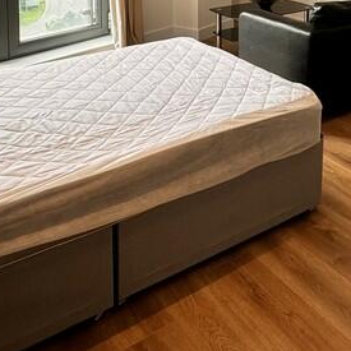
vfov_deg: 31.7
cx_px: 311
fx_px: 528
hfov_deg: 34.8
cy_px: -52
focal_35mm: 46
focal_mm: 2.22
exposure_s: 1/99
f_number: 2.2
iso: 40
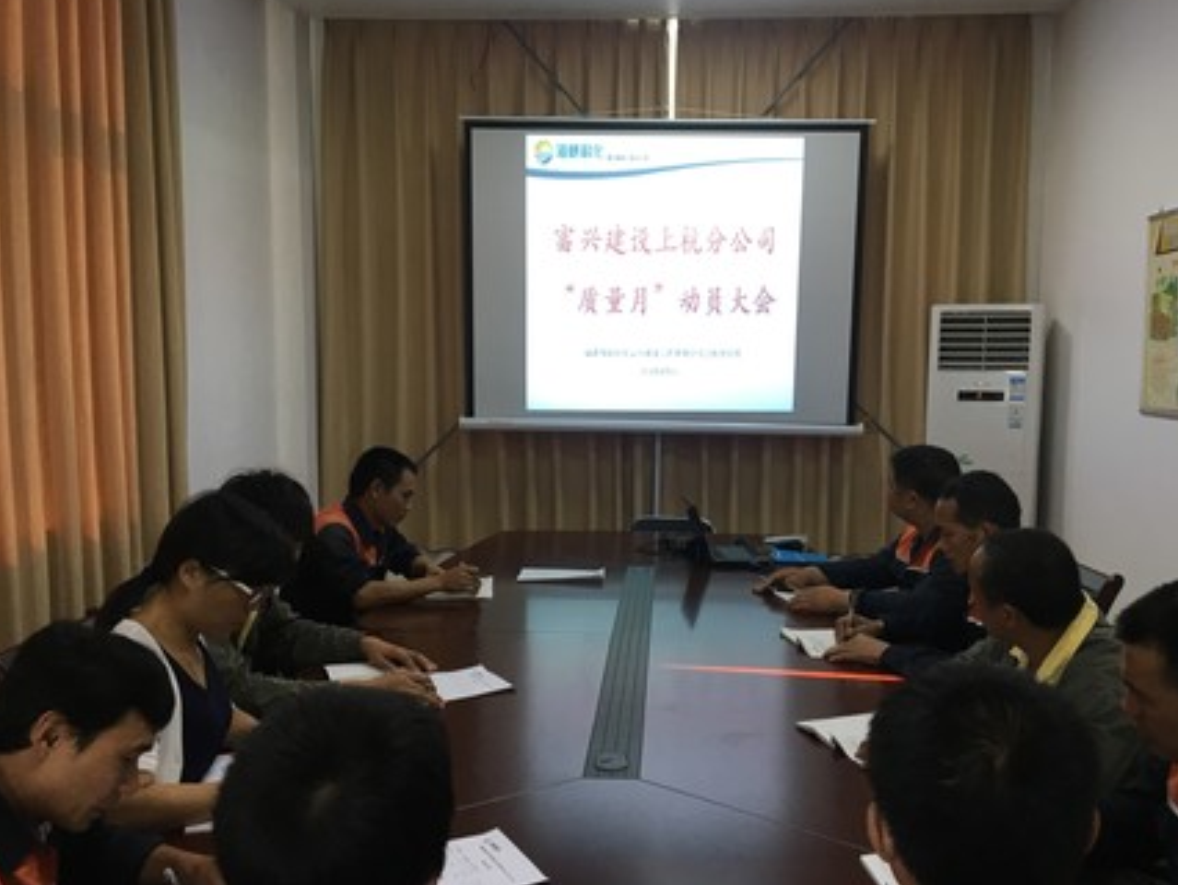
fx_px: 1158
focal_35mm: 34
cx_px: 633
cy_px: 477
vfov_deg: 41.8
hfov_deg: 53.9
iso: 40
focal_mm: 4.15
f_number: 2.2
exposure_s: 1/33
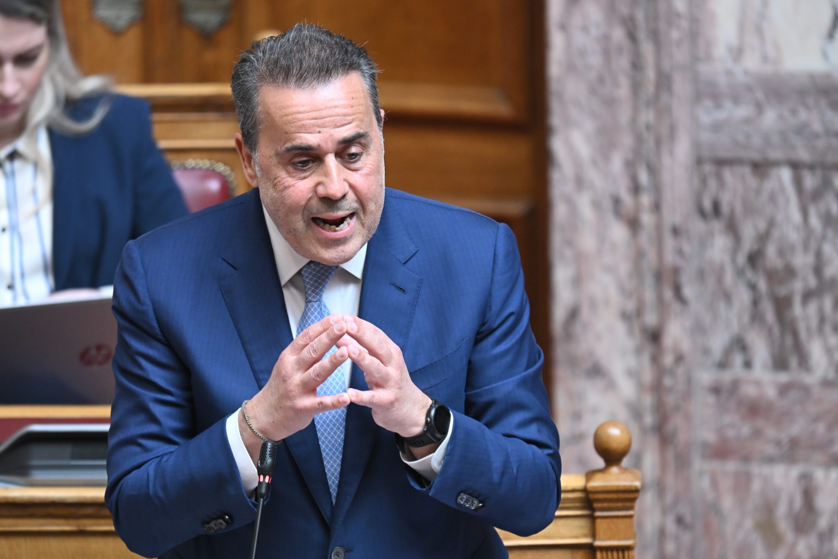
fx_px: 13034
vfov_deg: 2.5
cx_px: 419
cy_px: 280
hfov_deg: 3.7
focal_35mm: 560
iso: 3600
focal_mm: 560
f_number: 6.3
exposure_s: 1/250
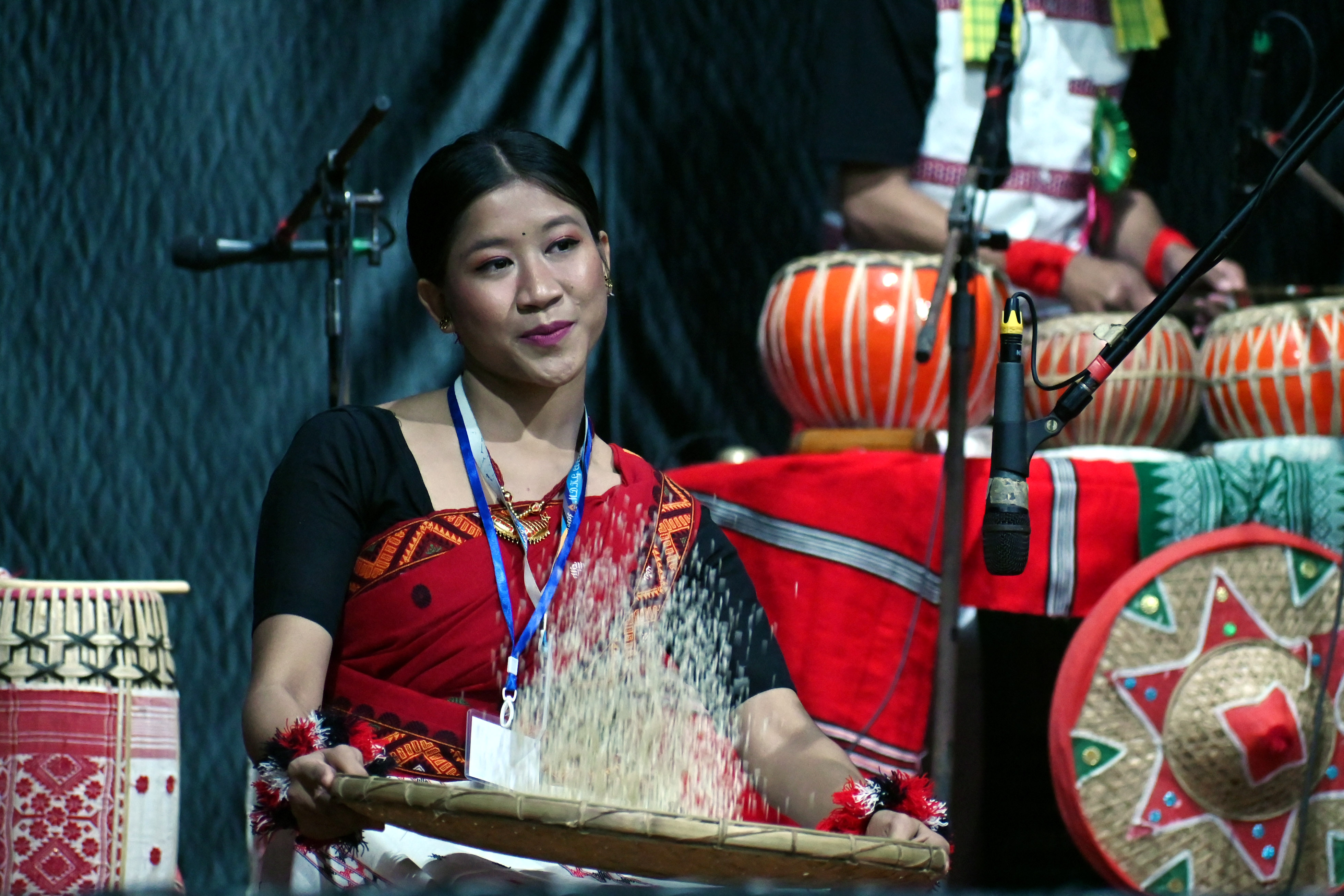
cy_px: 448
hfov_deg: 6.5
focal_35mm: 315
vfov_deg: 4.4
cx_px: 672
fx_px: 11759
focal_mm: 210
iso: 4000
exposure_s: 1/160
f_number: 5.6
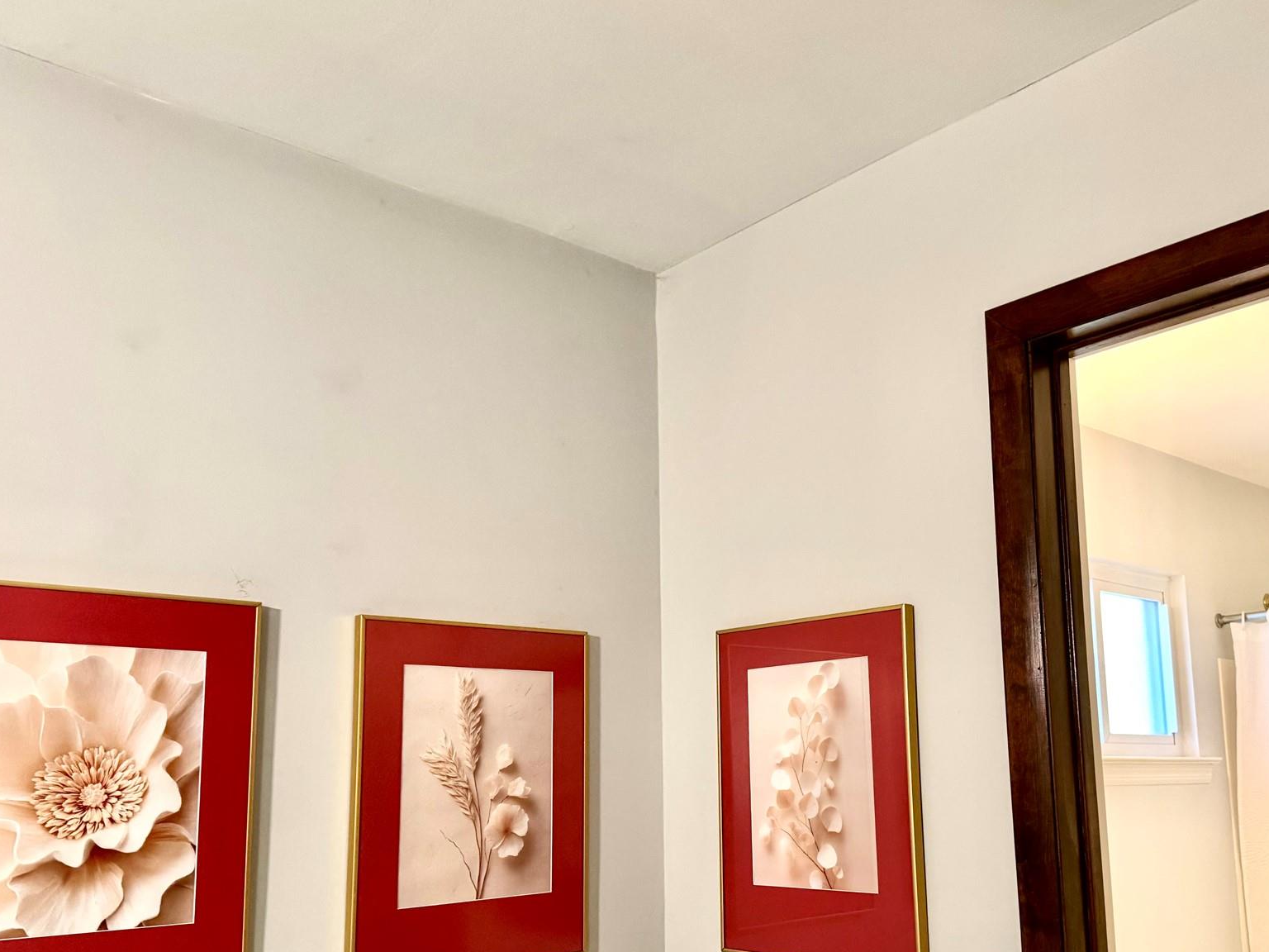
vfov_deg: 43.8
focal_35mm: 32
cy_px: 602
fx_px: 1173
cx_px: 723
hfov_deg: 56.6
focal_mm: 6.76
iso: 400
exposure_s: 1/60
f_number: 1.78
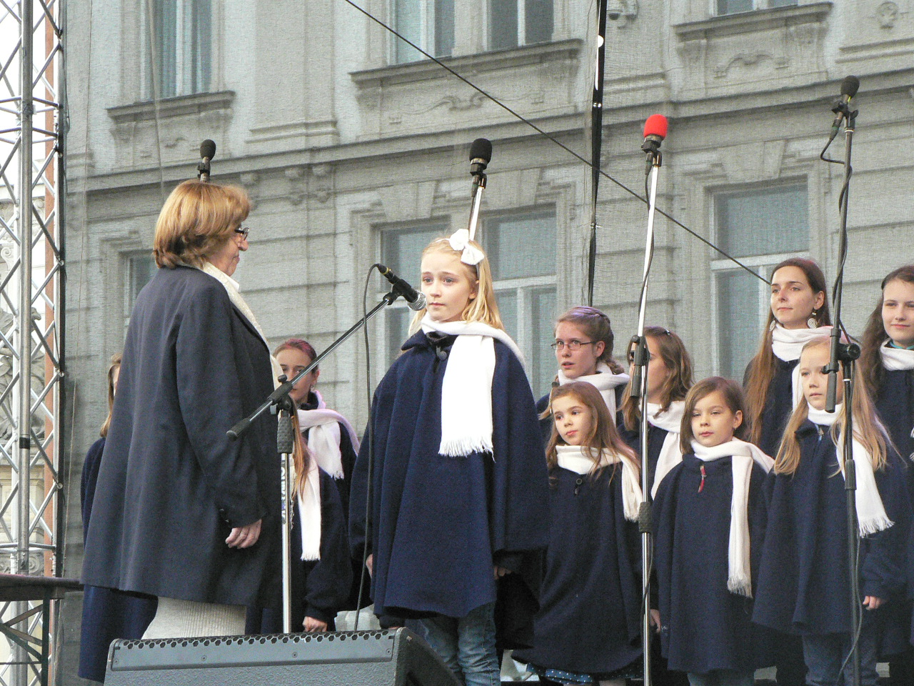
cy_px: 343
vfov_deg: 12.5
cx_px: 457
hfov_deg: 16.6
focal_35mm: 119
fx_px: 3142
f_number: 4
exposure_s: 1/125
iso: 400
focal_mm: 19.9
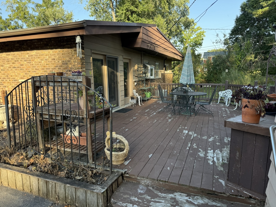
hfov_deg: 71.6
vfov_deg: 56.8
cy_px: 104
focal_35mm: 24
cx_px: 138
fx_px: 191
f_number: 1.78
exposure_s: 1/708
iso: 80
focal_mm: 6.76
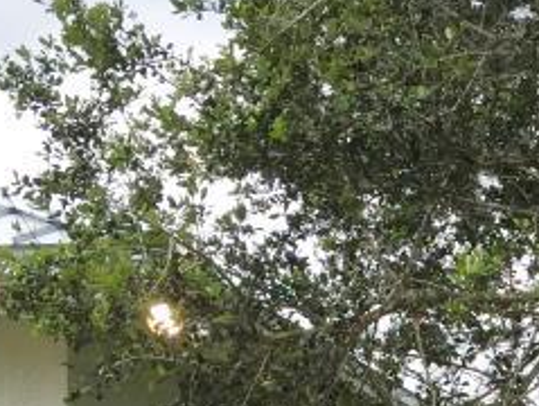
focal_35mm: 124
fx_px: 1934
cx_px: 834
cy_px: 780
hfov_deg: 14.7
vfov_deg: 11.0
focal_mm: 4.15
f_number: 2.2
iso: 32
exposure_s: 1/430
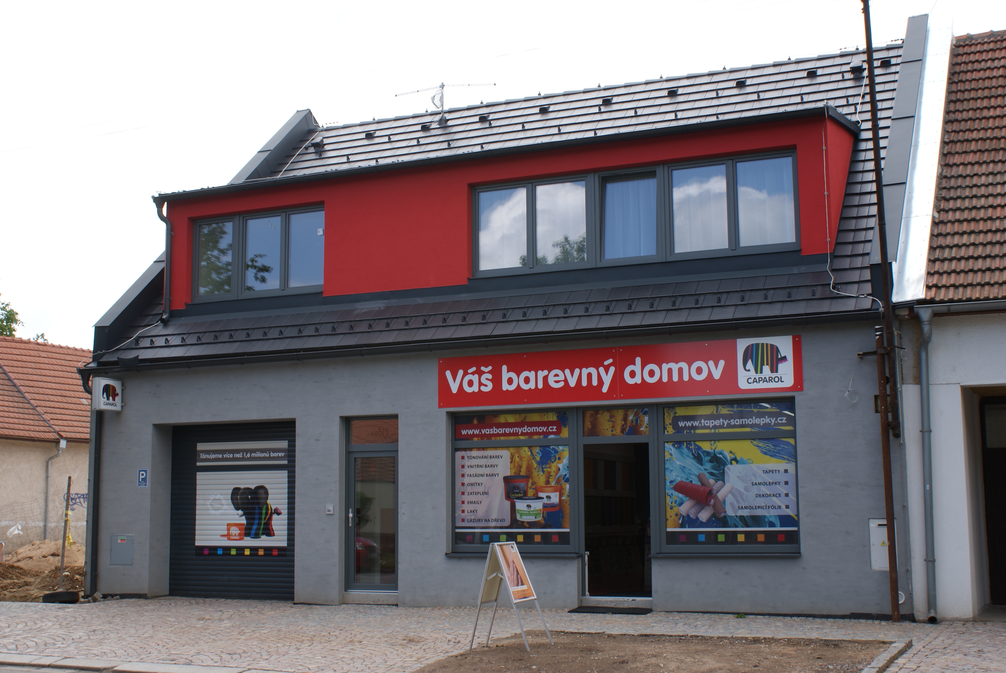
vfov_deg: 29.9
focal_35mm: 45
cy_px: 336
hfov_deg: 43.6
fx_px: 1259
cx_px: 503
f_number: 11
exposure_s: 1/80
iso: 100
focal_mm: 30
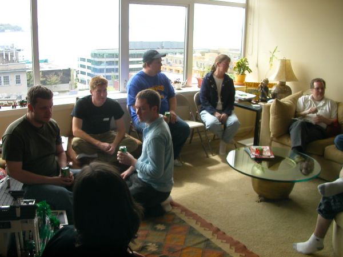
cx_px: 172
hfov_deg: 50.1
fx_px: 367
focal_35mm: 37
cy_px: 128
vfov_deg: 38.7
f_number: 2.7
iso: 100
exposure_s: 1/154
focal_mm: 5.6
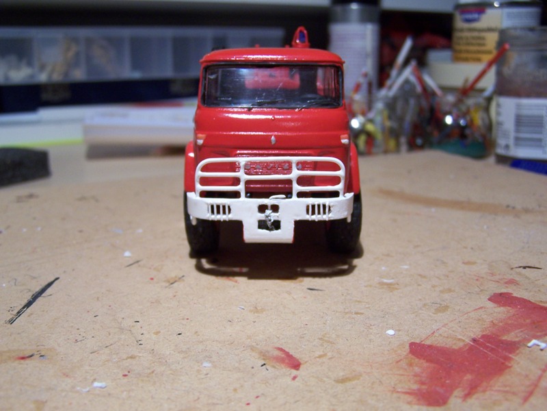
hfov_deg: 49.0
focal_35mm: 38
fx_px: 600
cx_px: 274
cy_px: 206
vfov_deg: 37.7
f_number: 2.8
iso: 100
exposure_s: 1/30
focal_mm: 6.3
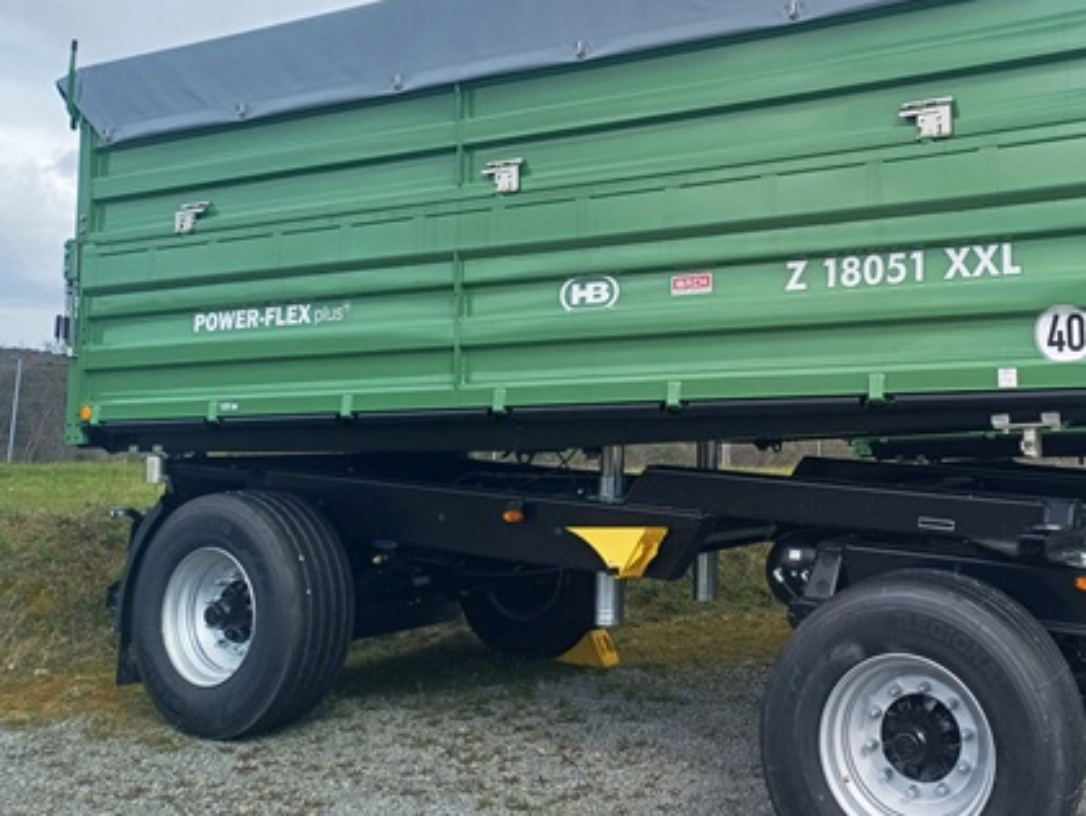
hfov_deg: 47.3
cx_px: 802
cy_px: 325
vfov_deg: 37.6
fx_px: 1193
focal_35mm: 38
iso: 50
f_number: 1.8
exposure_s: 1/766
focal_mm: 4.65
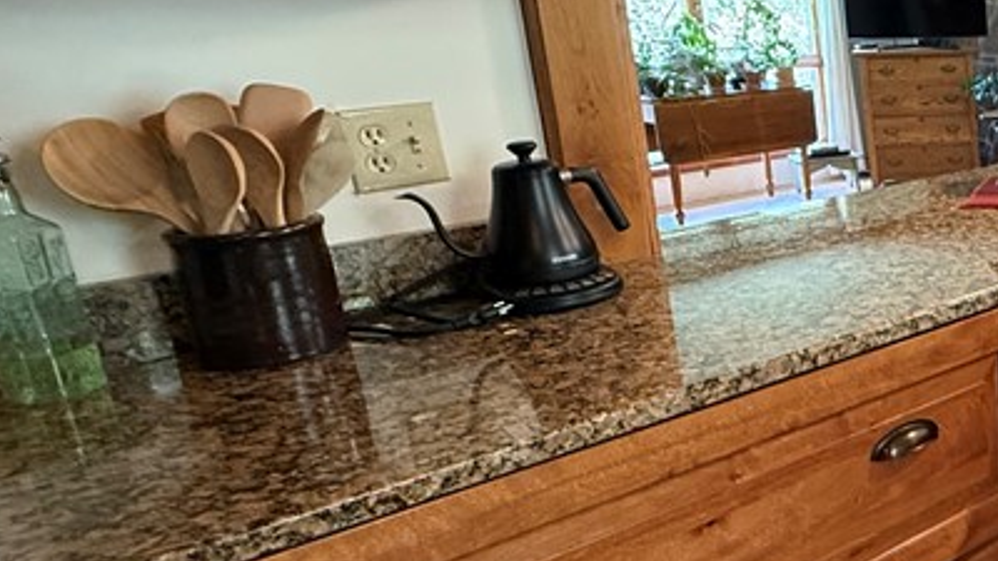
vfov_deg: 30.4
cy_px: 269
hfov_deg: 39.1
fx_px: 1032
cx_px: 1170
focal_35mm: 39
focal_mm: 2.22
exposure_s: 1/60
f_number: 2.2
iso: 500
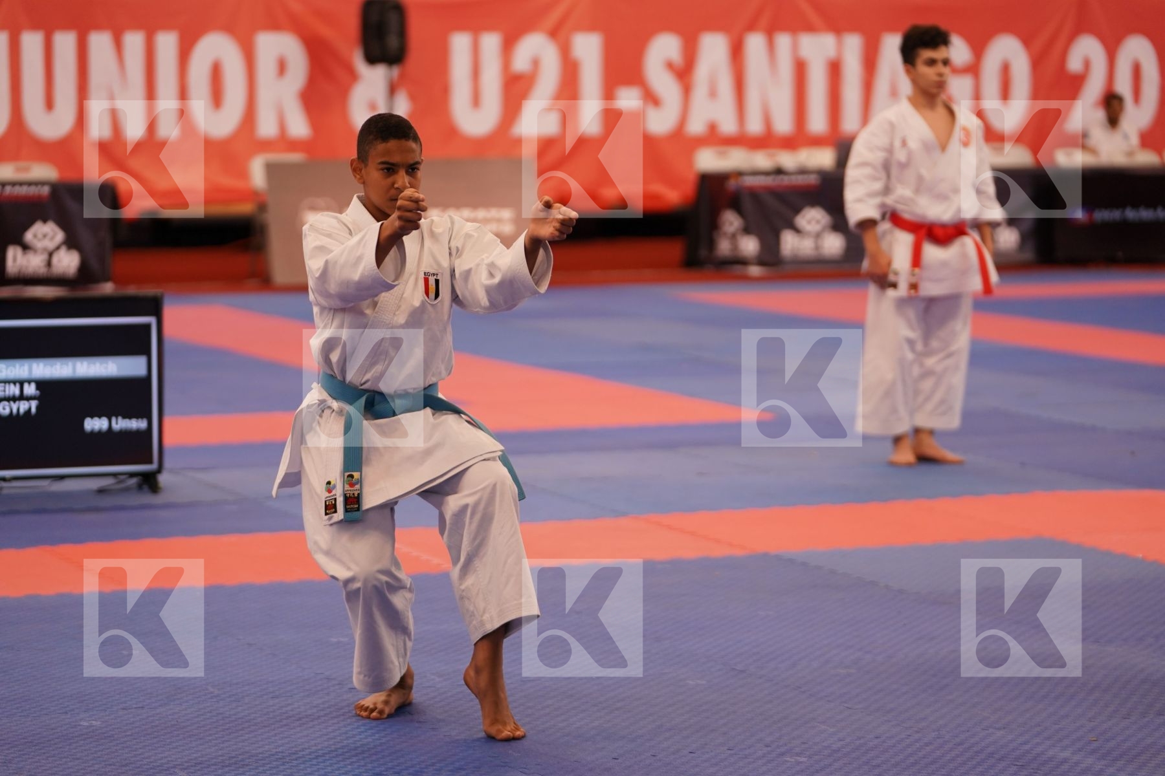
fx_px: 3721
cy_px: 388
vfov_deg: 11.9
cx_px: 582
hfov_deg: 17.8
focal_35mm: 115
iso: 800
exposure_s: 1/500
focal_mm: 115
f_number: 2.8
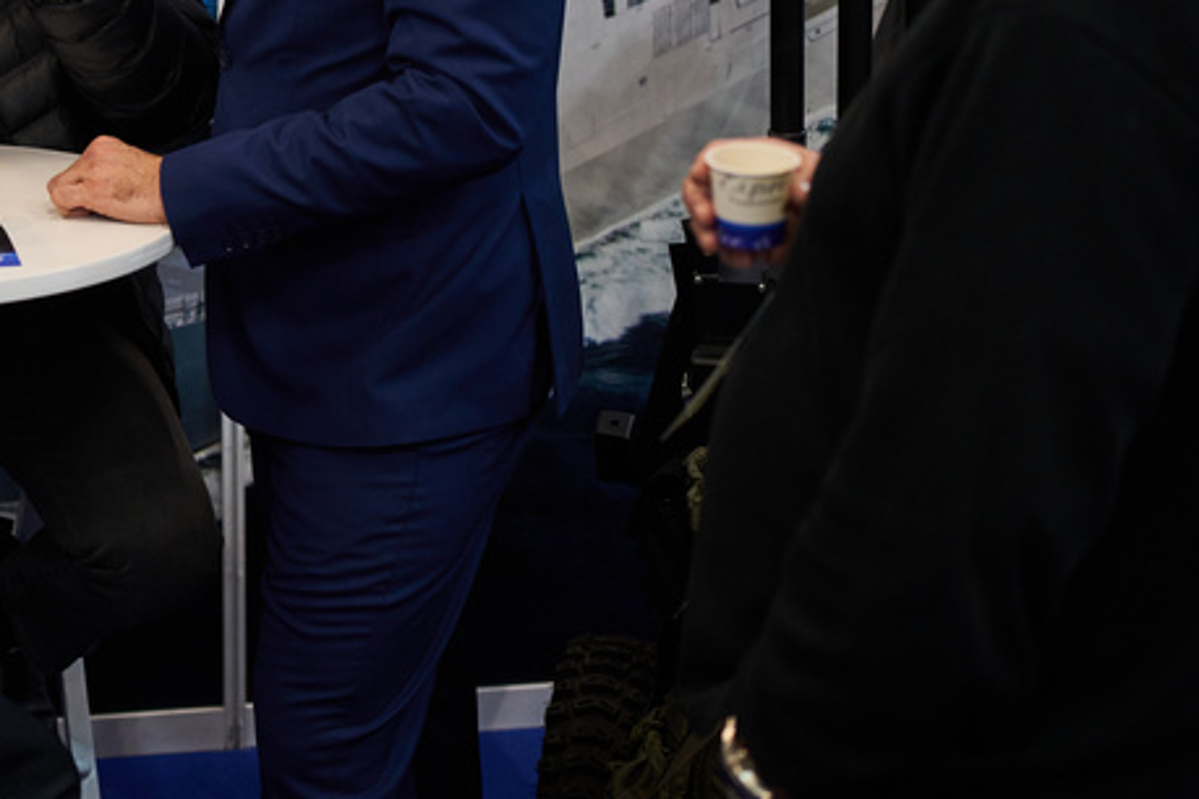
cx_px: -81
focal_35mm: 78
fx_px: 2598
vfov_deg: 17.3
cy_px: 95
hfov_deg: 24.4
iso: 640
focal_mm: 35
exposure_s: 1/320
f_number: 2
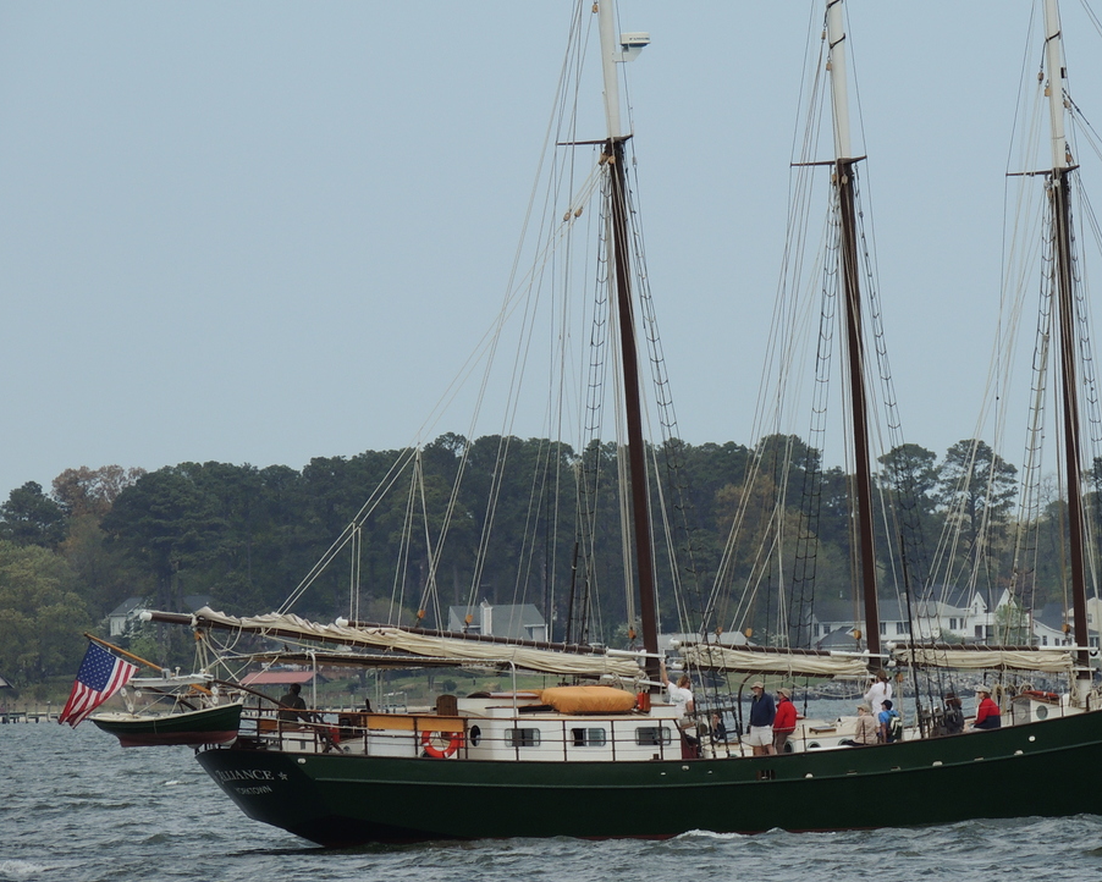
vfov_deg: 3.4
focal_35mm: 450
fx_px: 14680
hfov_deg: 4.3
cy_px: 362
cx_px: 732
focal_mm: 57.9
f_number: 4.8
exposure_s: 1/640
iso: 100
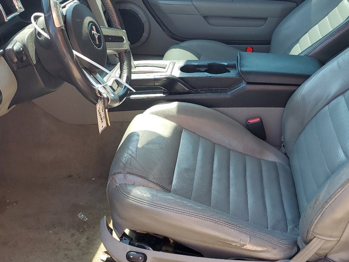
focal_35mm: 43
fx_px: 434
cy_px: 98
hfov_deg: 43.7
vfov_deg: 33.5
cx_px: 205
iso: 50
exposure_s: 1/370
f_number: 1.5
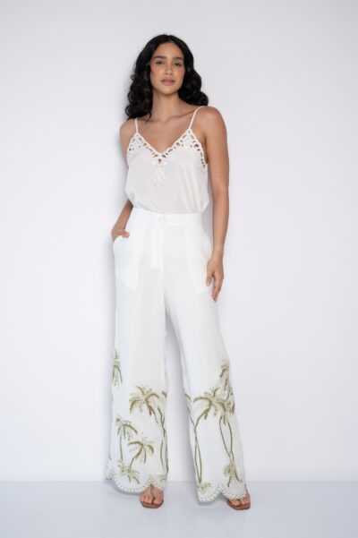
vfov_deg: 39.6
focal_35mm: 50
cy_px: 269
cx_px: 179
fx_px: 747
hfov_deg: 27.0
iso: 200
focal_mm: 50
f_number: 4.5
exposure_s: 1/125
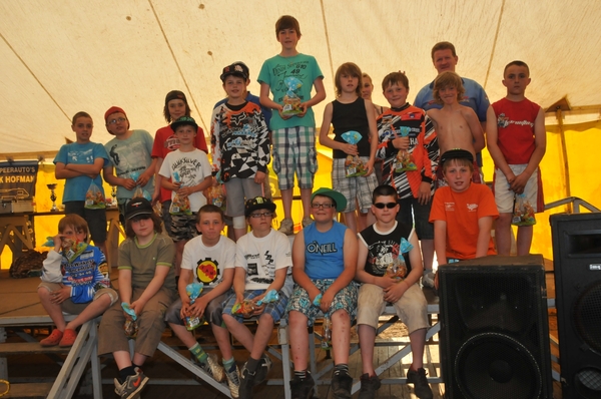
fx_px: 500
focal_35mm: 30
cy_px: 200
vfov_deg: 43.5
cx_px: 300
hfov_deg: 62.0
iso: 800
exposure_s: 1/80
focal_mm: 20
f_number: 14
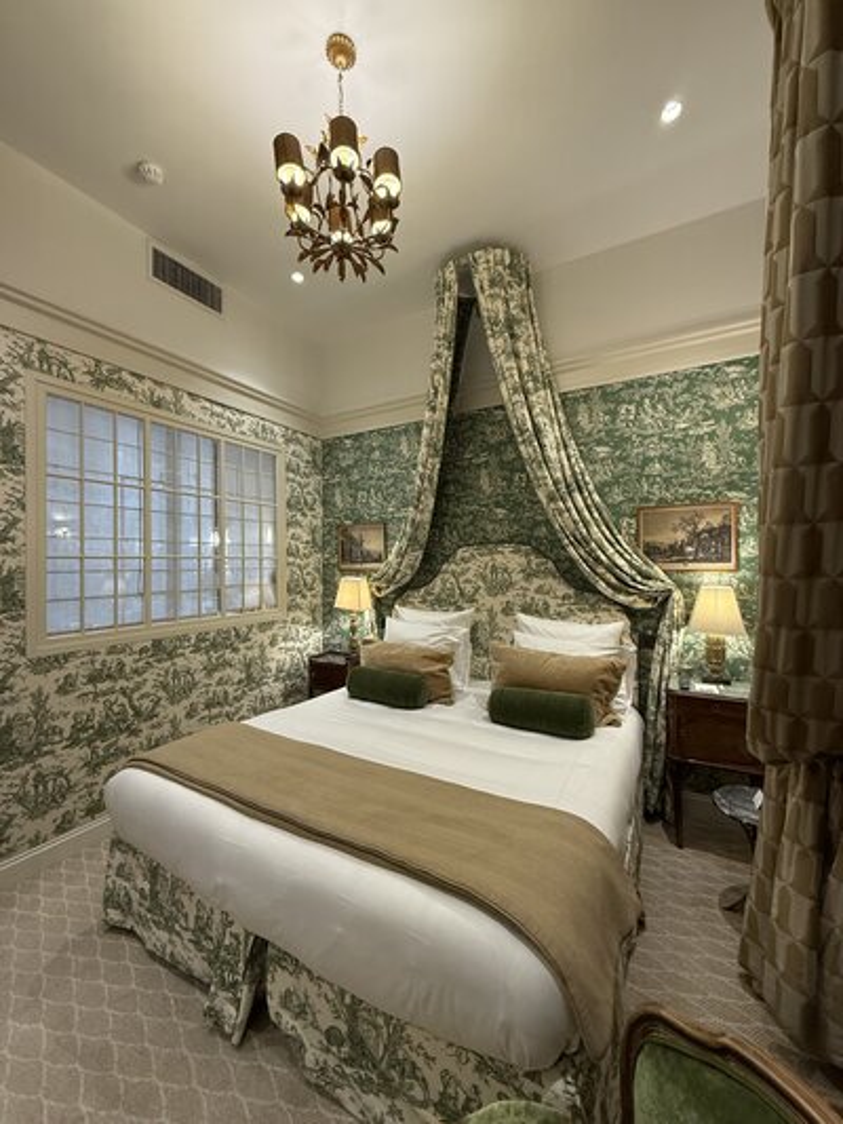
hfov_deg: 85.7
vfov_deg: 102.1
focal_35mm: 14
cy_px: 562
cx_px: 422
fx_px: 454
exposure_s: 1/50
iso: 250
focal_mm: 2.22
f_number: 2.2
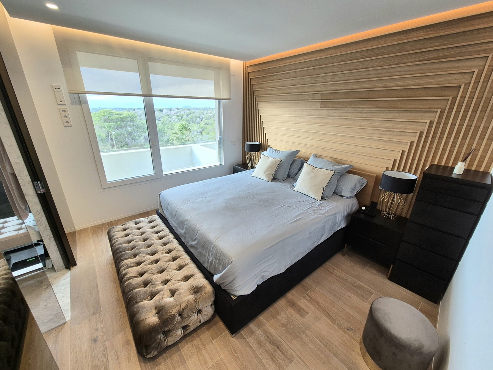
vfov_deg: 89.9
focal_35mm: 13
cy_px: 185
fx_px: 185
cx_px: 246
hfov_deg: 106.2
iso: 80
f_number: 2.2
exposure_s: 1/100
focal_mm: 2.2
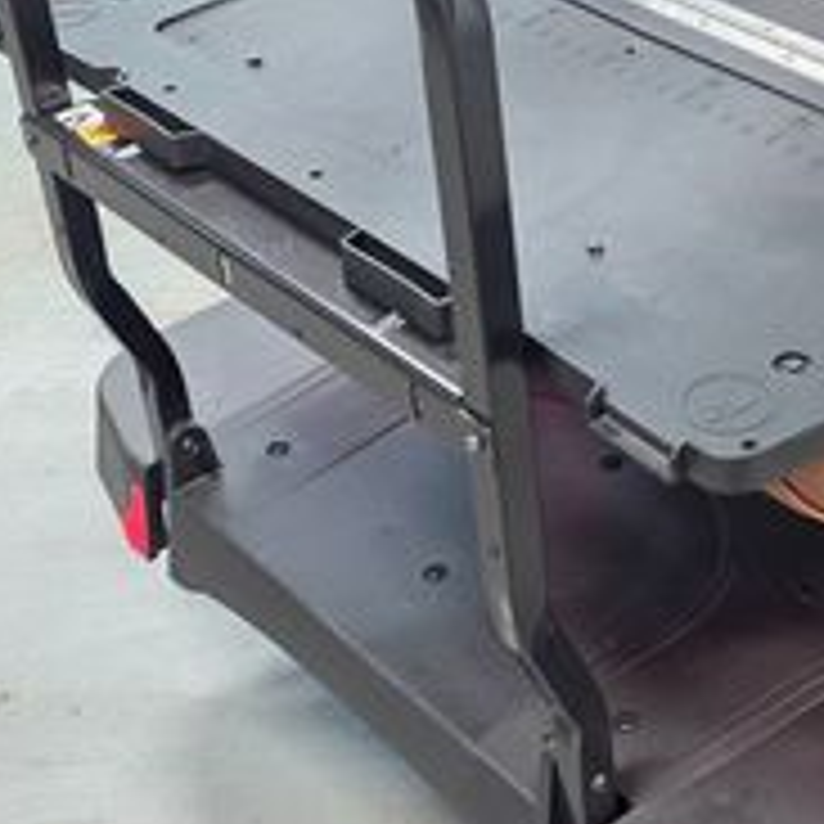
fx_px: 1912
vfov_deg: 24.0
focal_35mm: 71
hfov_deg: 23.6
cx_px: 765
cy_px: 176
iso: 320
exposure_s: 1/120
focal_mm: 6.3
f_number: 1.7
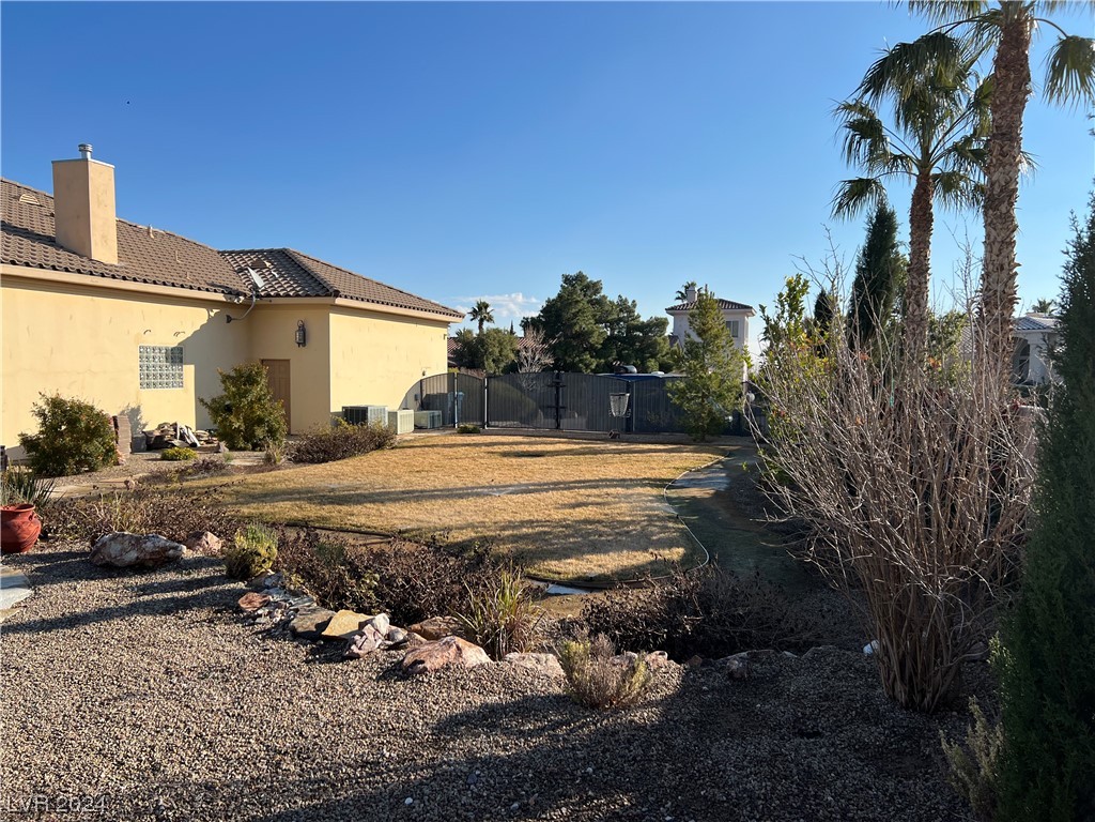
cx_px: 548
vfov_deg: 53.1
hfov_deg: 67.3
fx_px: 822
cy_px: 411
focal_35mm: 26
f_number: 1.5
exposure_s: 1/4630
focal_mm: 5.7
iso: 50
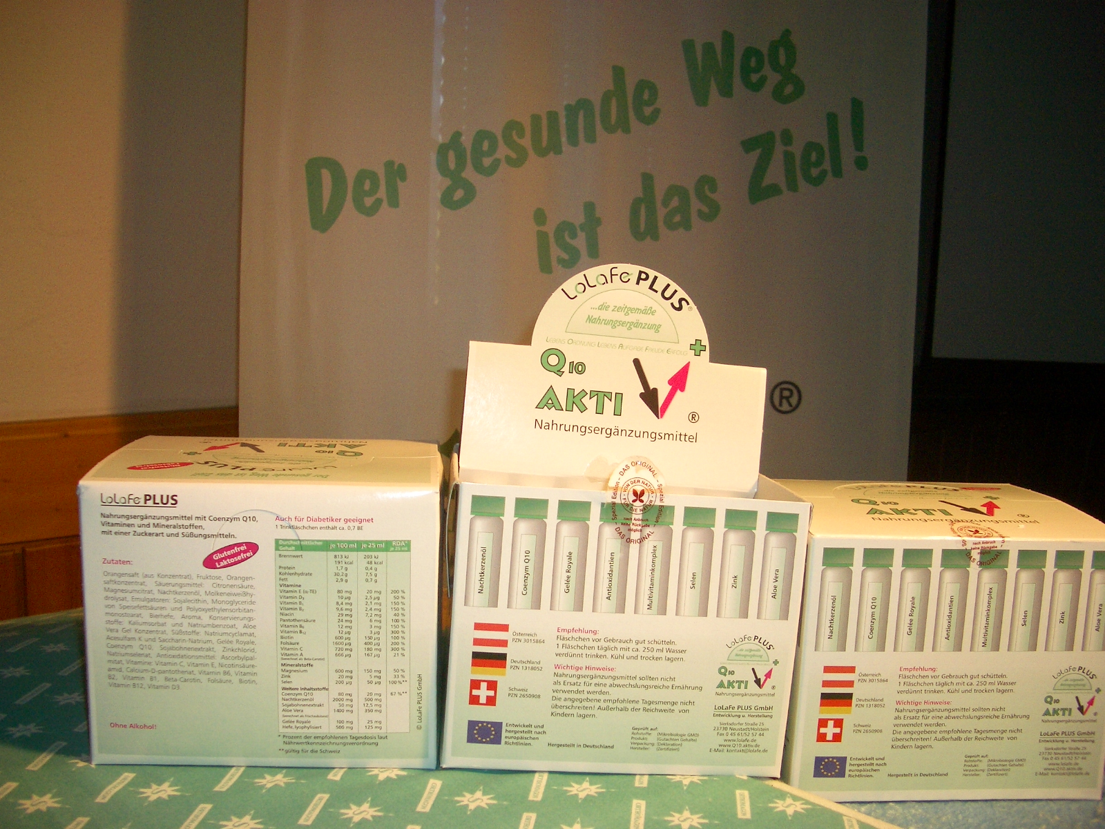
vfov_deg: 40.7
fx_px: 1117
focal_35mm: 35
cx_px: 552
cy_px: 414
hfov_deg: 52.6
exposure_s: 1/250
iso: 100
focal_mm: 5.8
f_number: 2.6
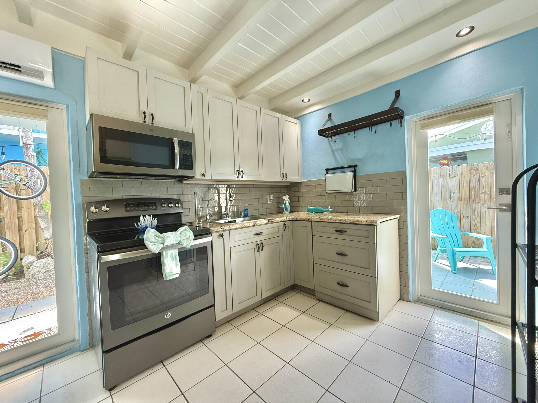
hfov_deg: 102.1
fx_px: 218
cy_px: 202
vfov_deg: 85.7
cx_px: 269
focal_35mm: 14
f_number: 2.2
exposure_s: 1/120
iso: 250
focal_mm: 2.22
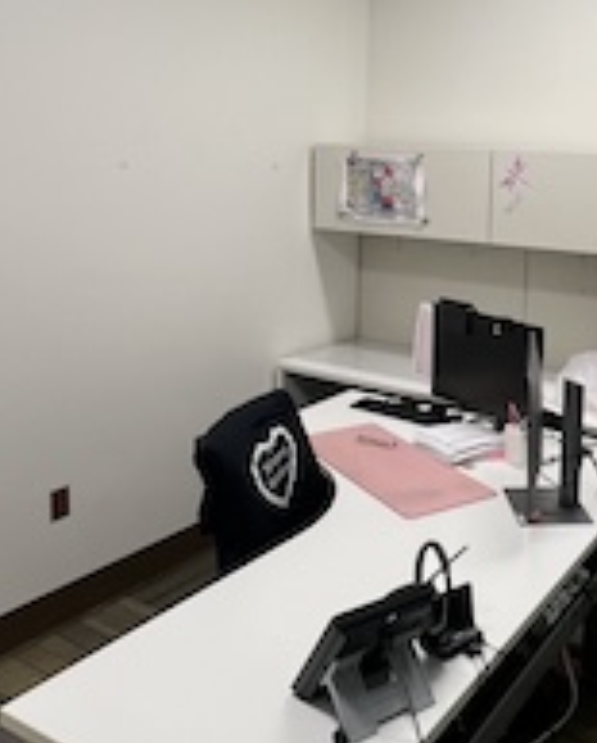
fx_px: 771
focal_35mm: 35
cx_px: 462
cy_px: 244
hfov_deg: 40.9
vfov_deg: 50.5
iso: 64
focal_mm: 1.57
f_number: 1.8
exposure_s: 1/100
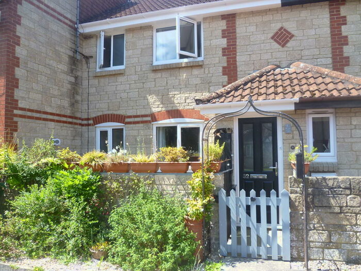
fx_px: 292
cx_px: 180
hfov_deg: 63.4
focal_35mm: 28
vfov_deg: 49.7
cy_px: 136
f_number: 2.8
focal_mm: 5
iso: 100
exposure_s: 1/400
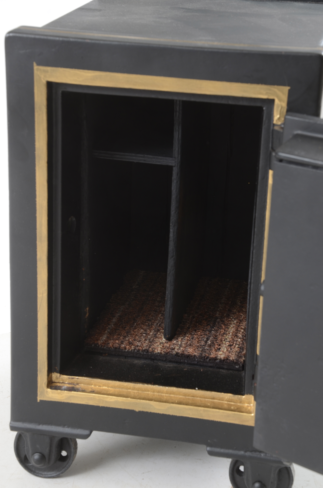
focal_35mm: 87
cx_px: 162
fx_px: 1176
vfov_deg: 23.4
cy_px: 244
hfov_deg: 15.6
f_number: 8
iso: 200
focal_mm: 58
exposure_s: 1/125
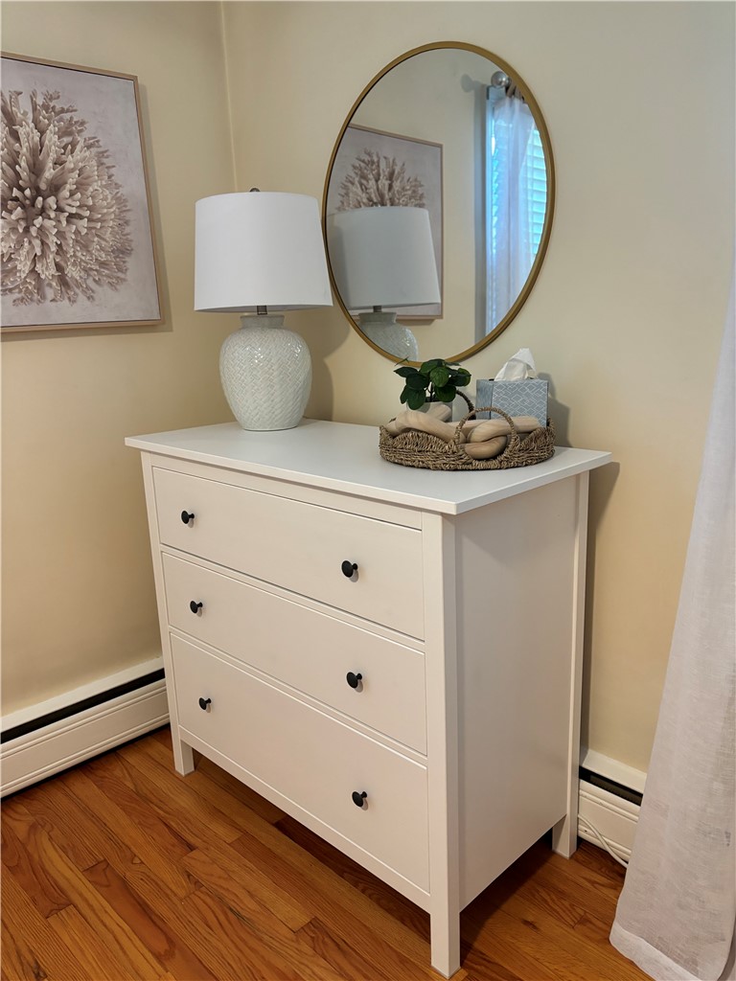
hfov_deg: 53.1
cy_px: 490
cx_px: 368
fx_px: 737
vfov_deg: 67.3
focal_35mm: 26
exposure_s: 1/60
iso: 250
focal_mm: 5.96
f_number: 1.6
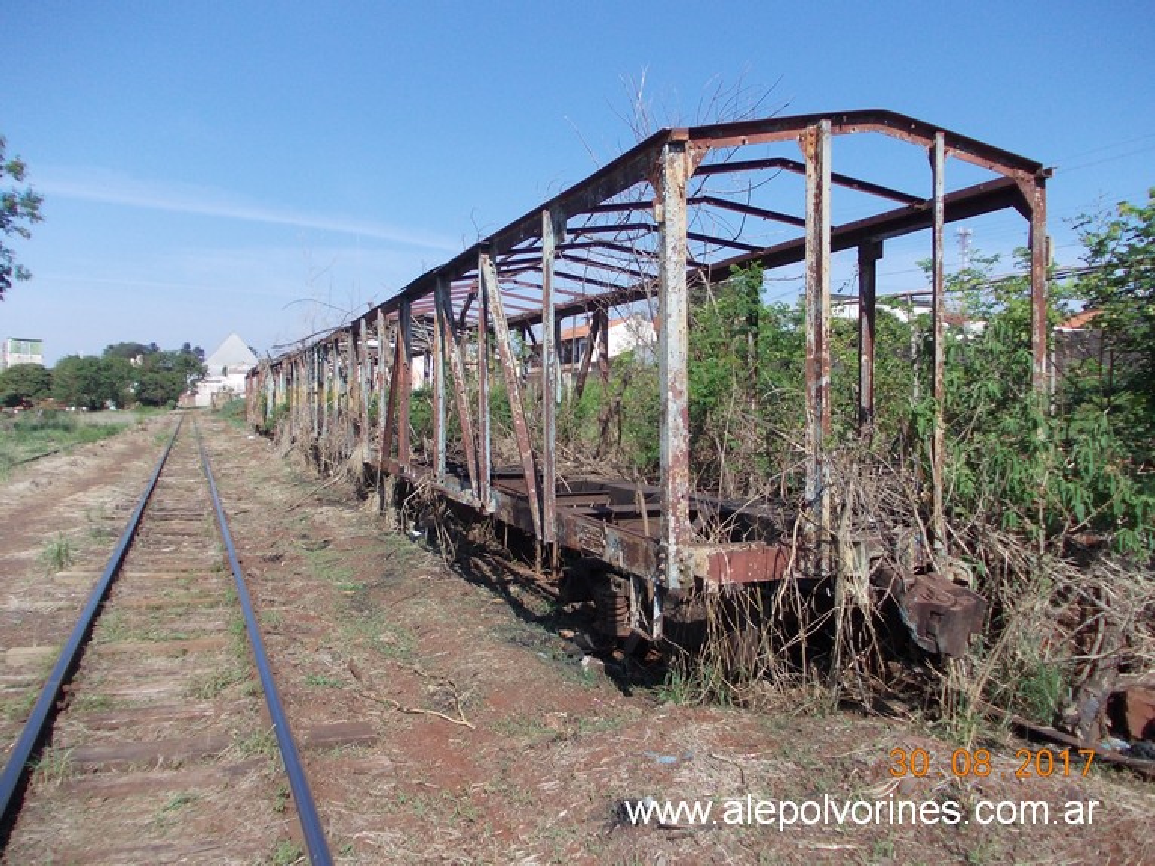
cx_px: 578
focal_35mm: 28
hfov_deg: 63.5
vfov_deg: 49.7
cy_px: 433
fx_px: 934
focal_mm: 4
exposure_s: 1/320
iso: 80
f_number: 5.4
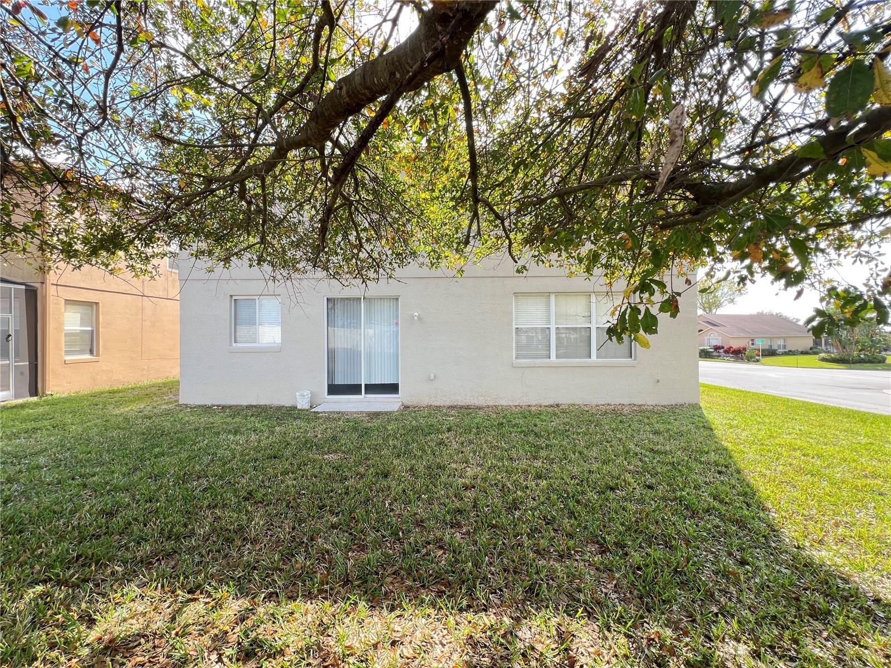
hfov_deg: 106.2
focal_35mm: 13
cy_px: 334
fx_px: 335
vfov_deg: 89.9
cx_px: 446
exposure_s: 1/171
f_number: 1.8
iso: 32
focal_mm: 1.57
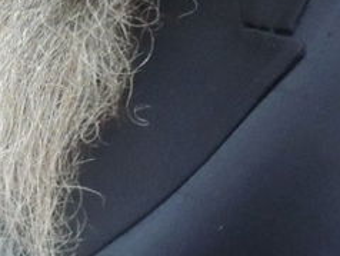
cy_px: -80
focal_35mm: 141
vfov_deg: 10.3
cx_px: 39
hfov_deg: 13.9
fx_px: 1386
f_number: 3
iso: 800
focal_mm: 4.3
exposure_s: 1/125
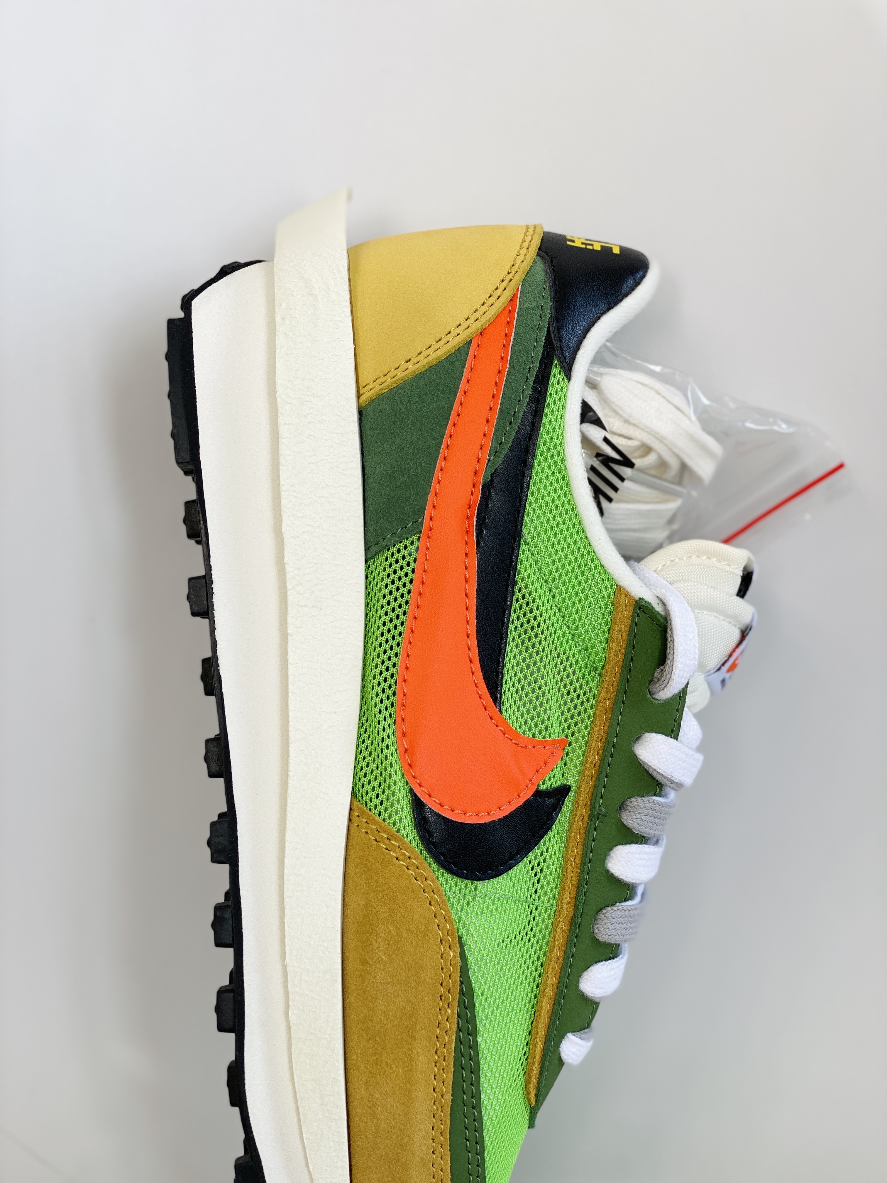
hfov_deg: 28.0
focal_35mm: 52
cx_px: 444
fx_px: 1777
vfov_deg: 36.8
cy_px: 592
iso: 32
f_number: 2
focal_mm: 6
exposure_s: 1/100
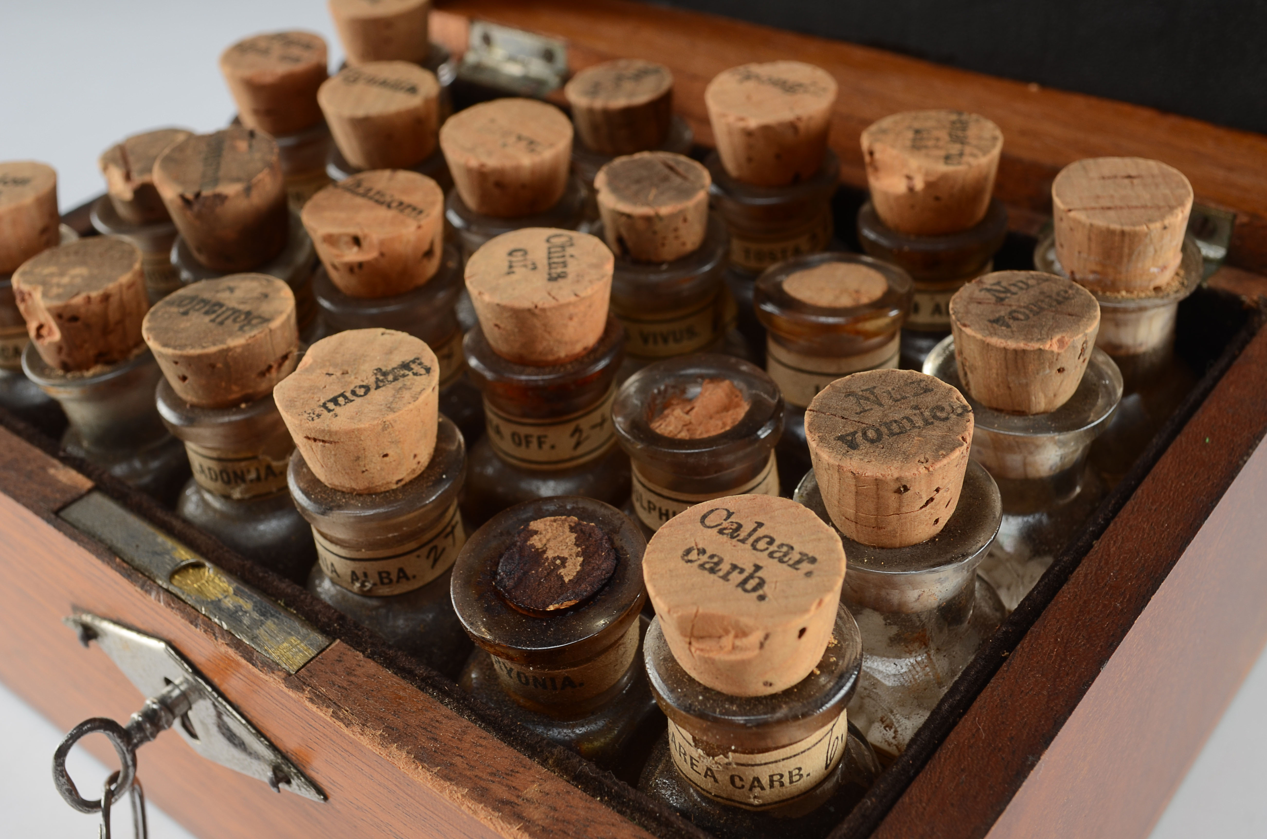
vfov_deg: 30.7
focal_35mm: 44
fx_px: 1528
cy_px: 420
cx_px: 634
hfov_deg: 45.0
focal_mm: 29
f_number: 10
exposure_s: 1/80
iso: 100
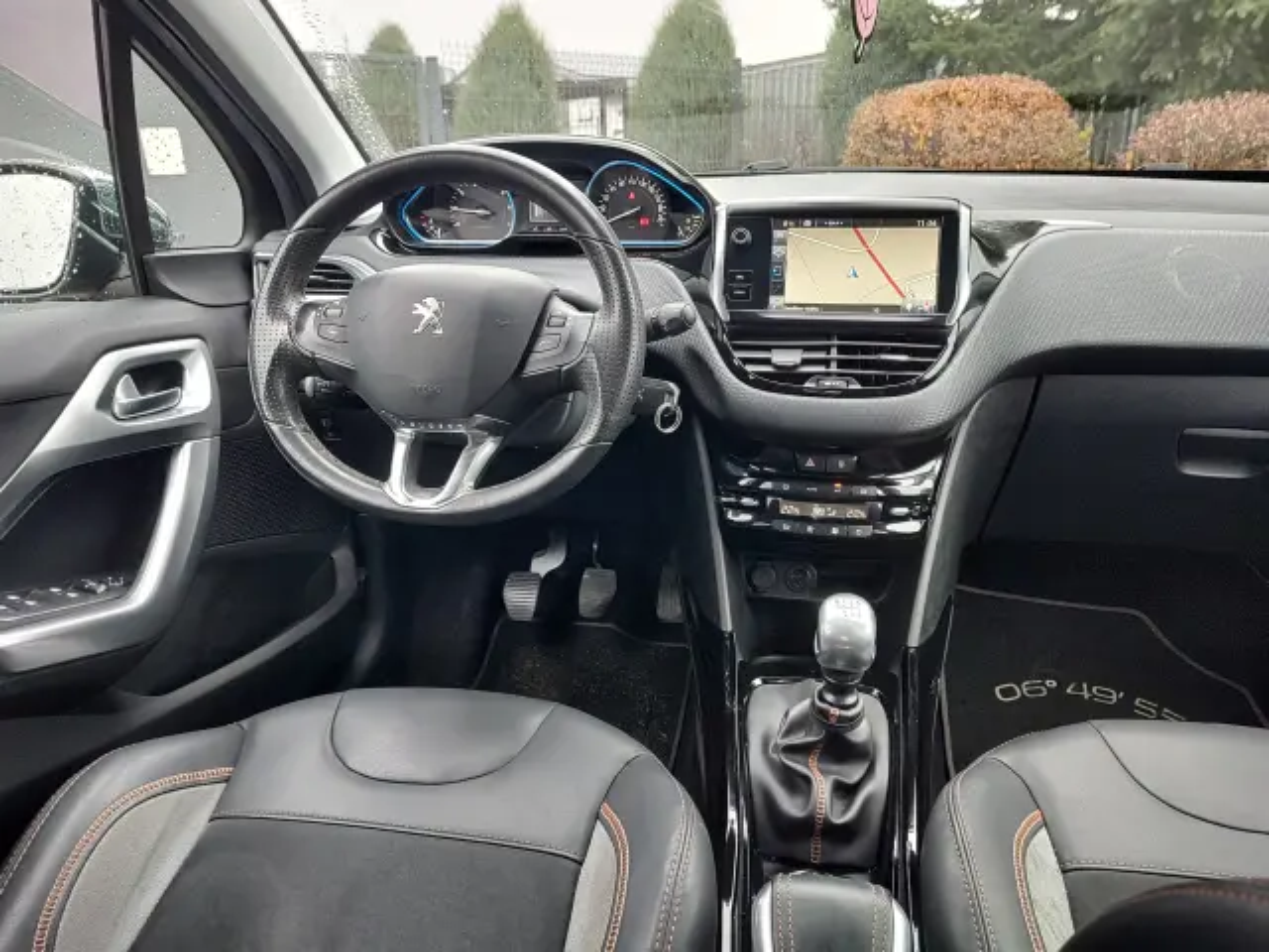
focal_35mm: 23
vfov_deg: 58.9
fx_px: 843
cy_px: 476
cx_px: 634
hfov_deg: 73.9
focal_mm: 5.56
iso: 113
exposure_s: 1/50
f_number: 1.8
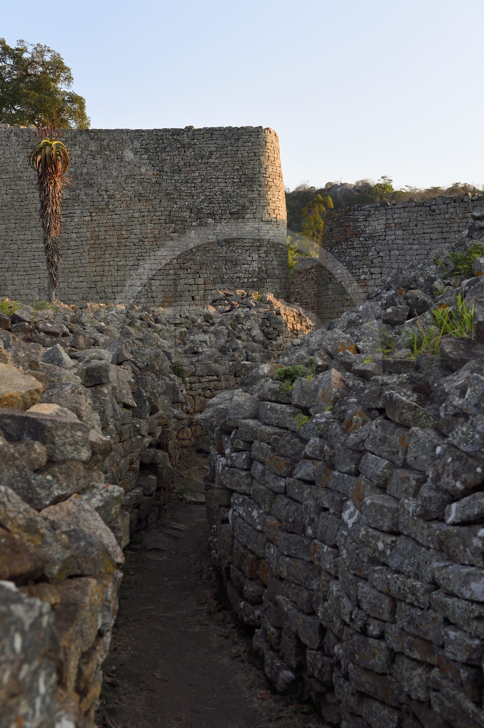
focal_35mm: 44
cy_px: 364
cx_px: 242
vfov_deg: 44.5
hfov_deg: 30.5
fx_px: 888
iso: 400
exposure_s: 1/200
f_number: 7.1
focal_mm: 44
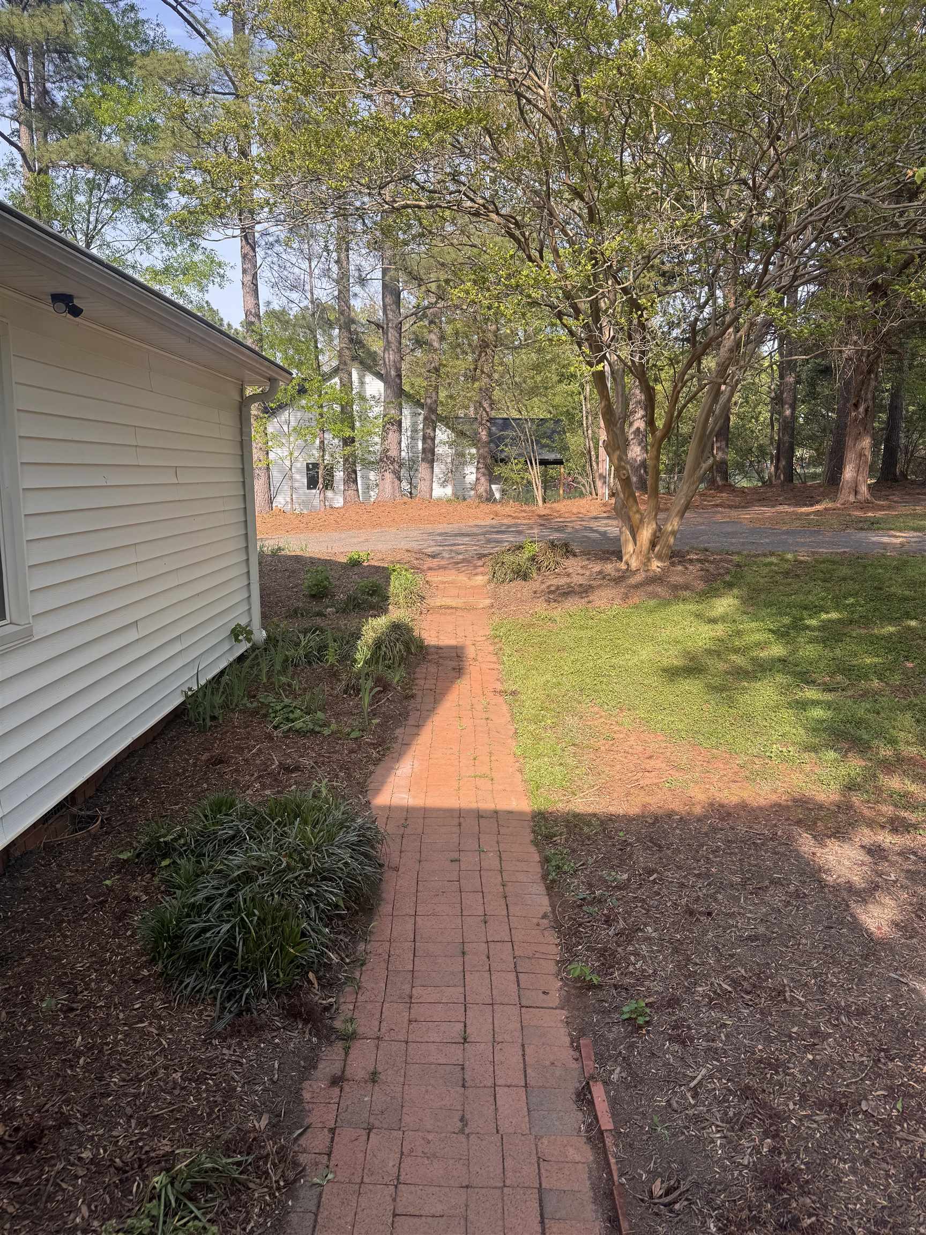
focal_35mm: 24
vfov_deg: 71.6
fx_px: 856
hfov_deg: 56.8
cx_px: 463
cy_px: 618
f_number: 1.78
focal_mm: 6.76
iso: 80
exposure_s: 1/1010
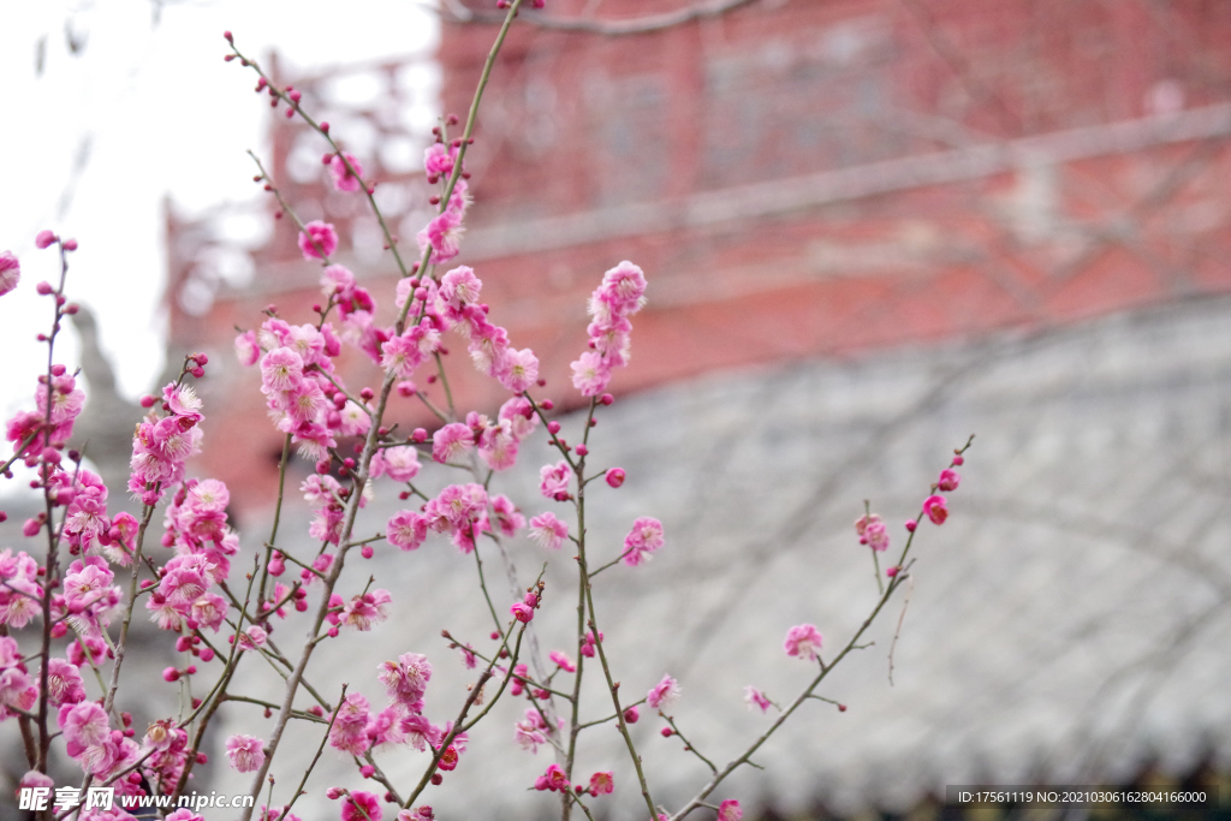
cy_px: 410
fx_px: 6412
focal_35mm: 188
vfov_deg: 7.3
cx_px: 616
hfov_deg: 11.0
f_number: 6.3
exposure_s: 1/1000
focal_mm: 125
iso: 3200
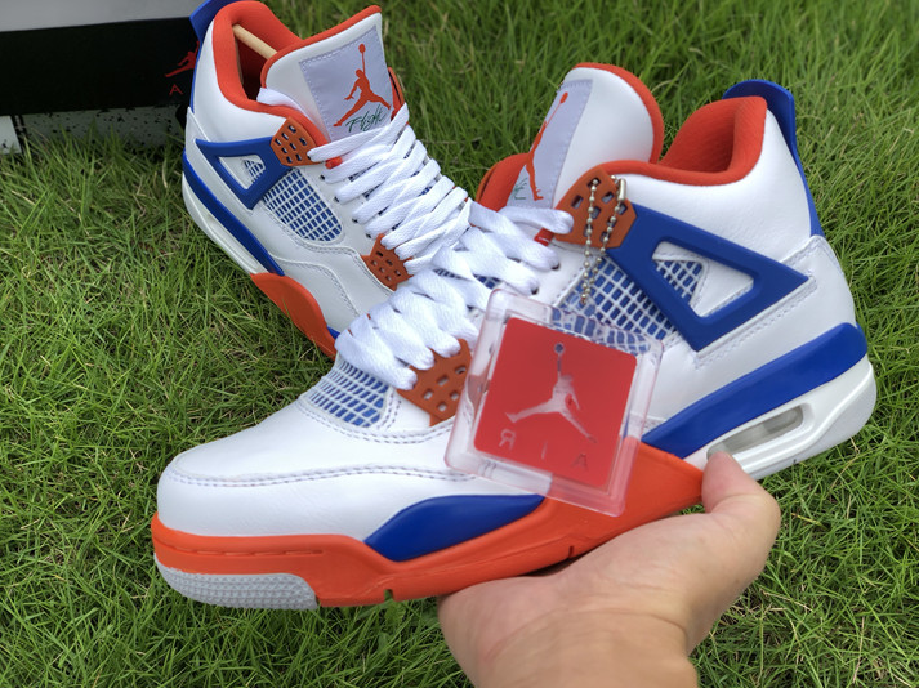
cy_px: 347
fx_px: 1433
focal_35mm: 54
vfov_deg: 27.0
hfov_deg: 35.6
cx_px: 458
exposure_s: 1/600
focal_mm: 6
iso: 16
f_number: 2.4
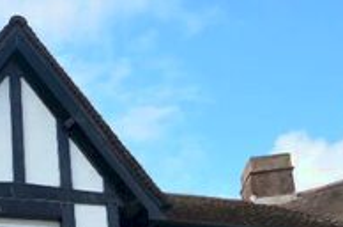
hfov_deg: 25.7
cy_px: 410
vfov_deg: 17.1
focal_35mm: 65
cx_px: -127
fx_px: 617
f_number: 5.6
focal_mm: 12
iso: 100
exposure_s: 1/200
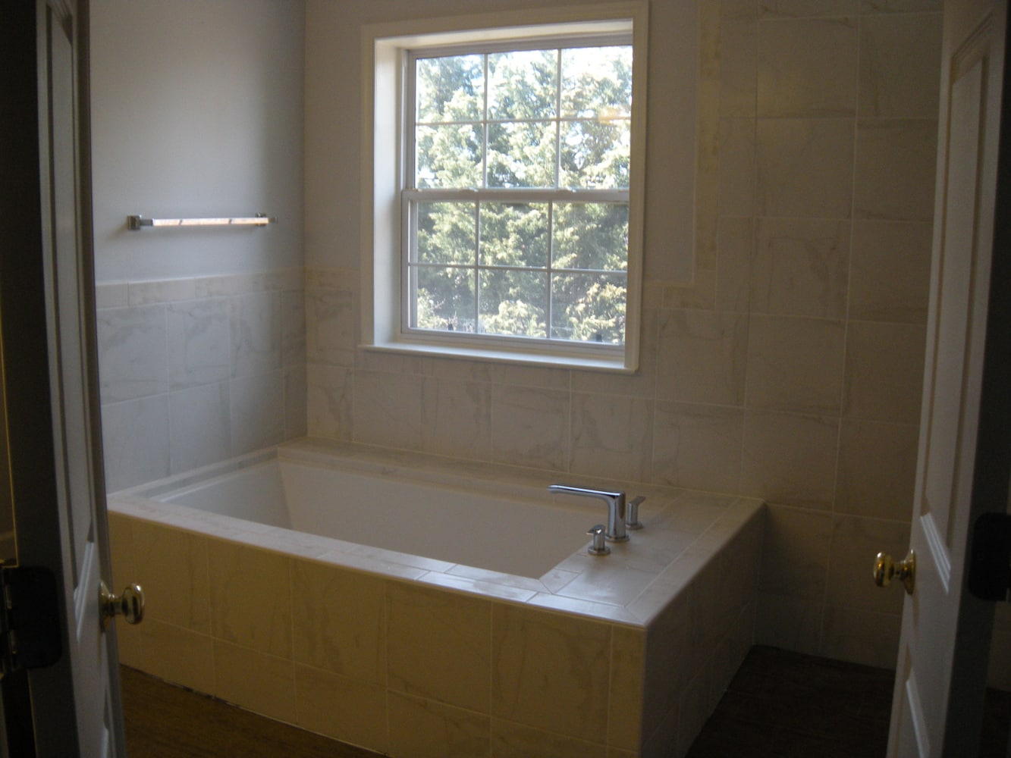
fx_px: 1022
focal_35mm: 35
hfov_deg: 52.6
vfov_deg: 40.7
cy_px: 379
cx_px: 506
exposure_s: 1/59.7
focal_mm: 5.9
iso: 128
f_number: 3.8
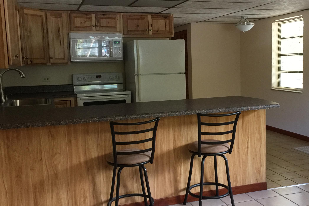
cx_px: 190
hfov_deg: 45.1
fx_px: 369
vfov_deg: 31.2
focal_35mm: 43
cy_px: 104
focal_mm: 4.15
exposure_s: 1/15
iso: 100
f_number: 2.2
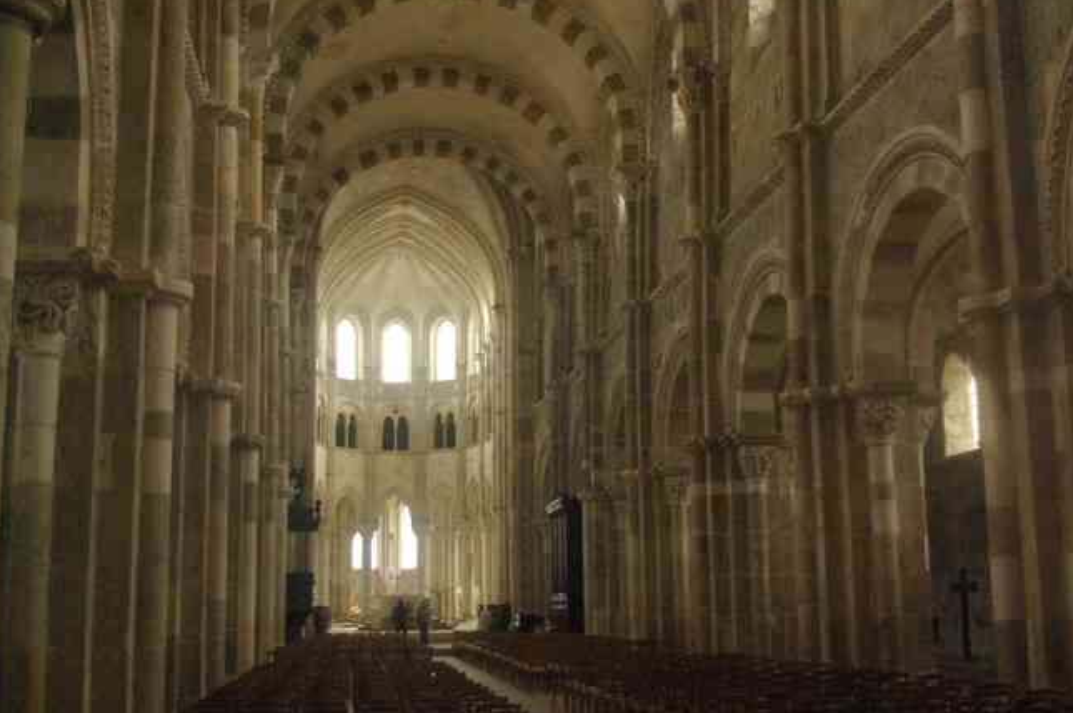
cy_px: 348
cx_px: 580
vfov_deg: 31.8
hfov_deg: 46.4
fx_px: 1251
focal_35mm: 42
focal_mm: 18
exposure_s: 1/15
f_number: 3.5
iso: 1600
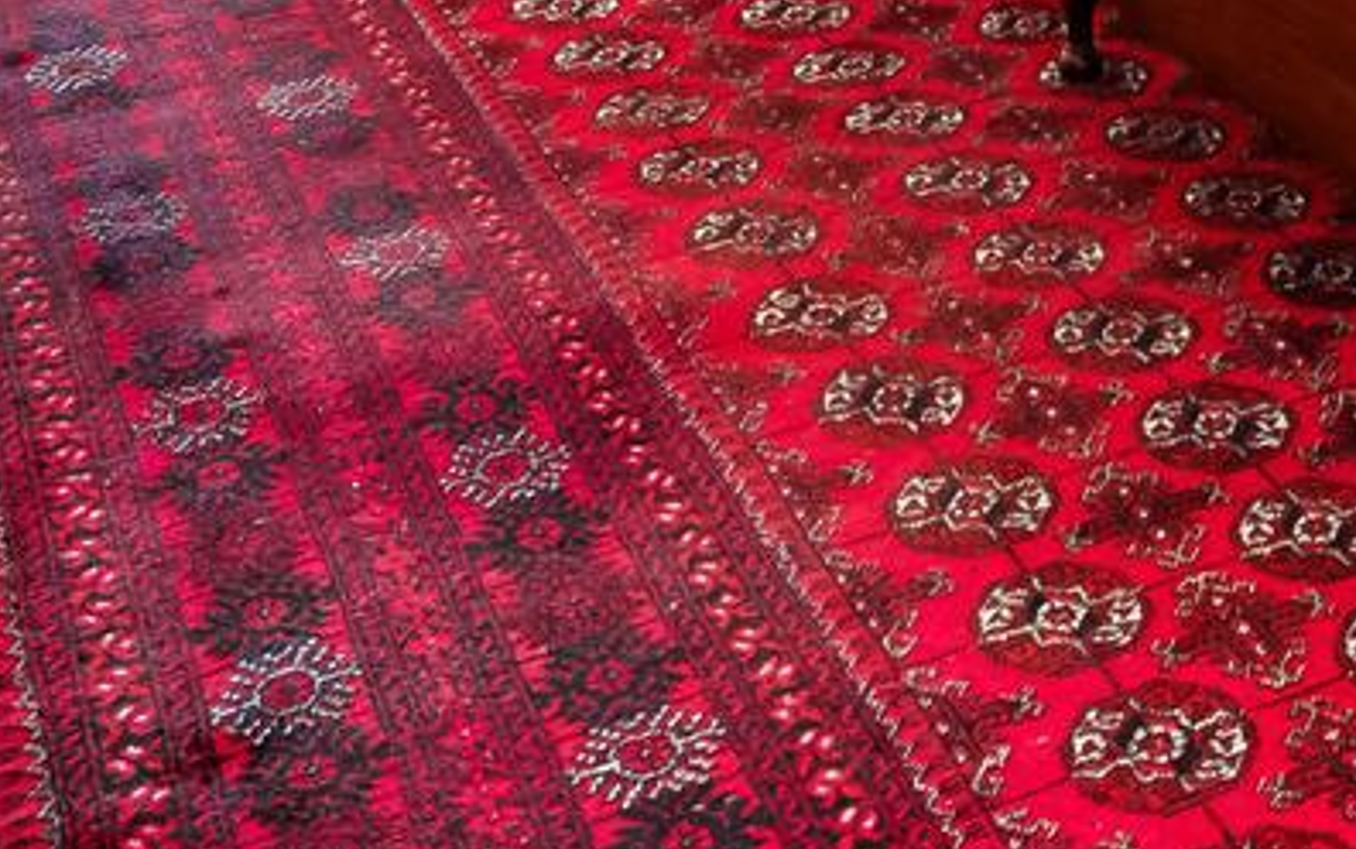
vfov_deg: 12.8
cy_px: -1169
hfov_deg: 24.5
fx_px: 2921
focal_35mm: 79
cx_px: 1476
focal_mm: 15
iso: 320
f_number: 8
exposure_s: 1
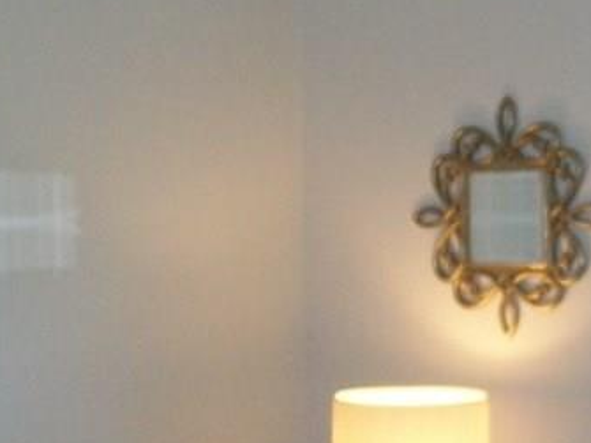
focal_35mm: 110
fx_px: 1877
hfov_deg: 17.7
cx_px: 519
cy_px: 238
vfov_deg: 13.5
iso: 160
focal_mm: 6
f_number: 2.7
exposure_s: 1/60
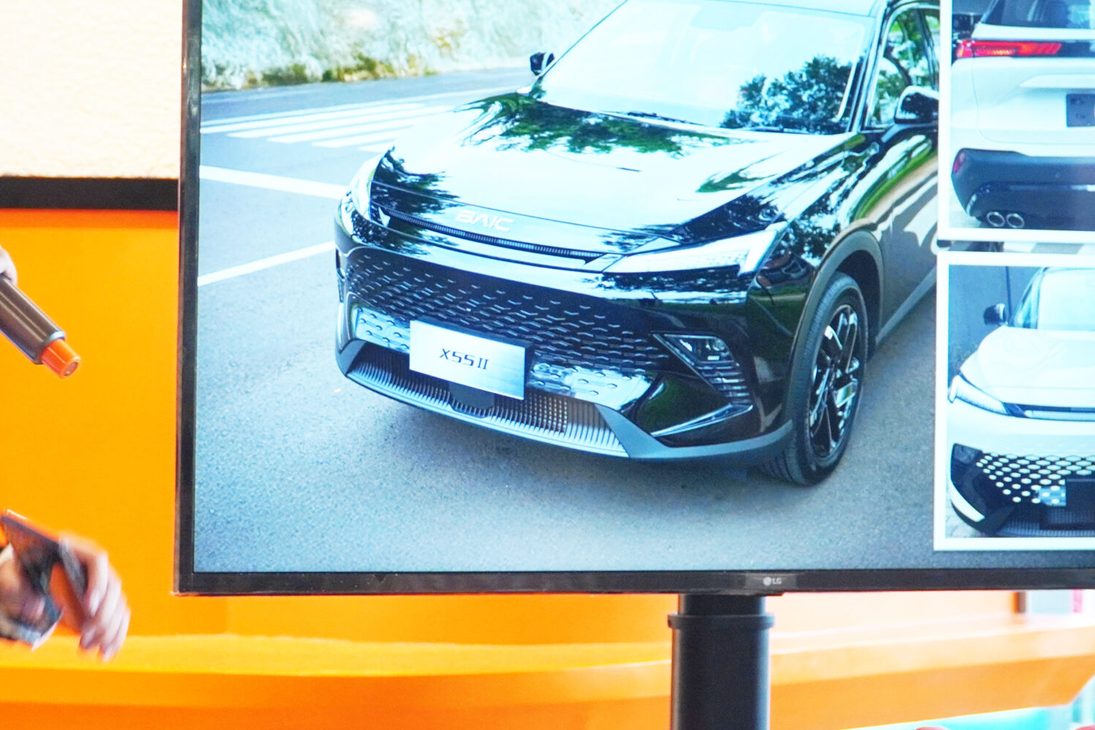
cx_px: 416
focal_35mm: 103
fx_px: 3133
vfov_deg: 13.3
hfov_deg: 19.8
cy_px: 416
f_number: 4
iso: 640
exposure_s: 1/160
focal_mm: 40
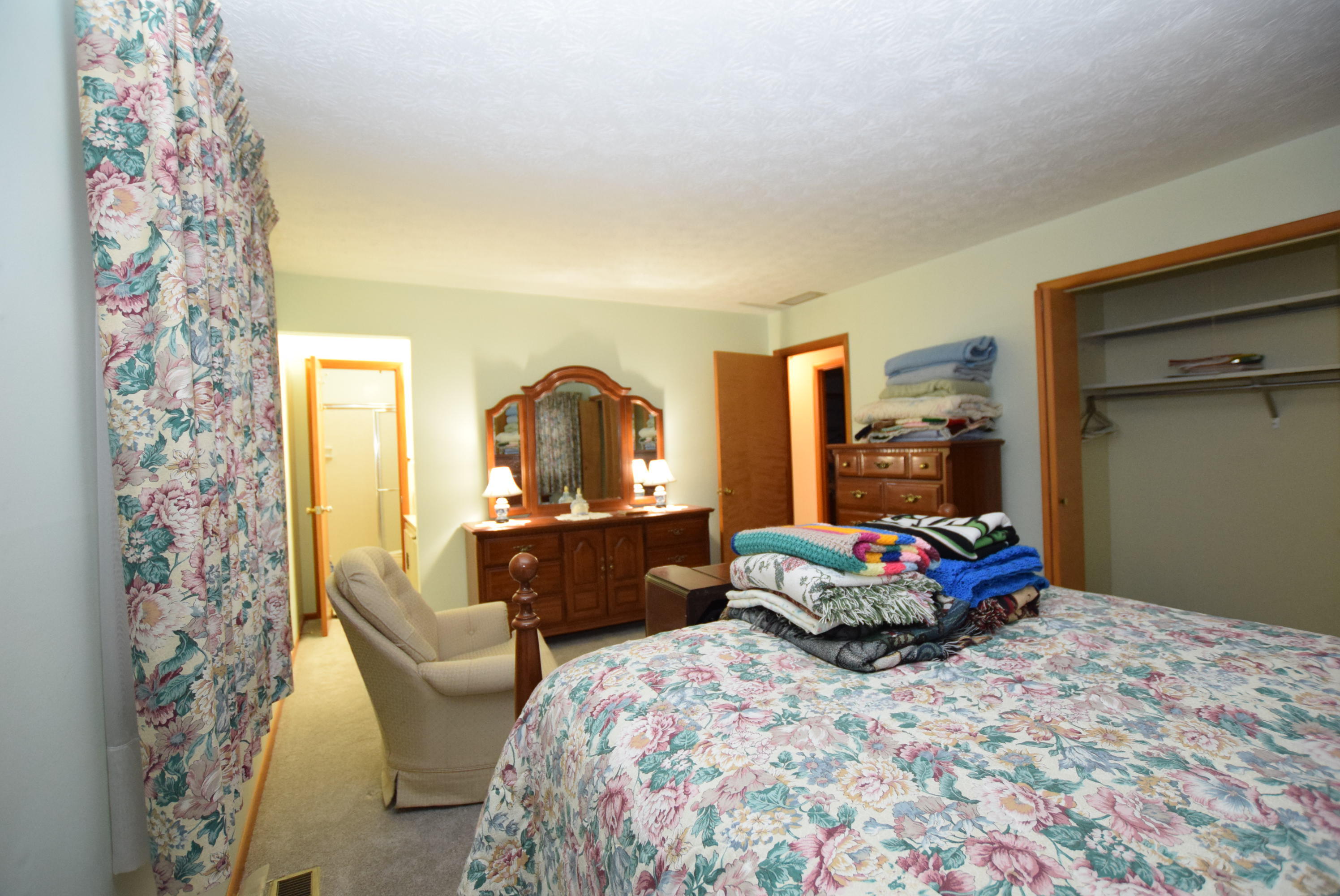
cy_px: 448
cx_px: 670
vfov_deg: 77.4
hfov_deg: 100.3
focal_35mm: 15
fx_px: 559
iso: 2000
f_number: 3.5
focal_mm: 10
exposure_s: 1/60
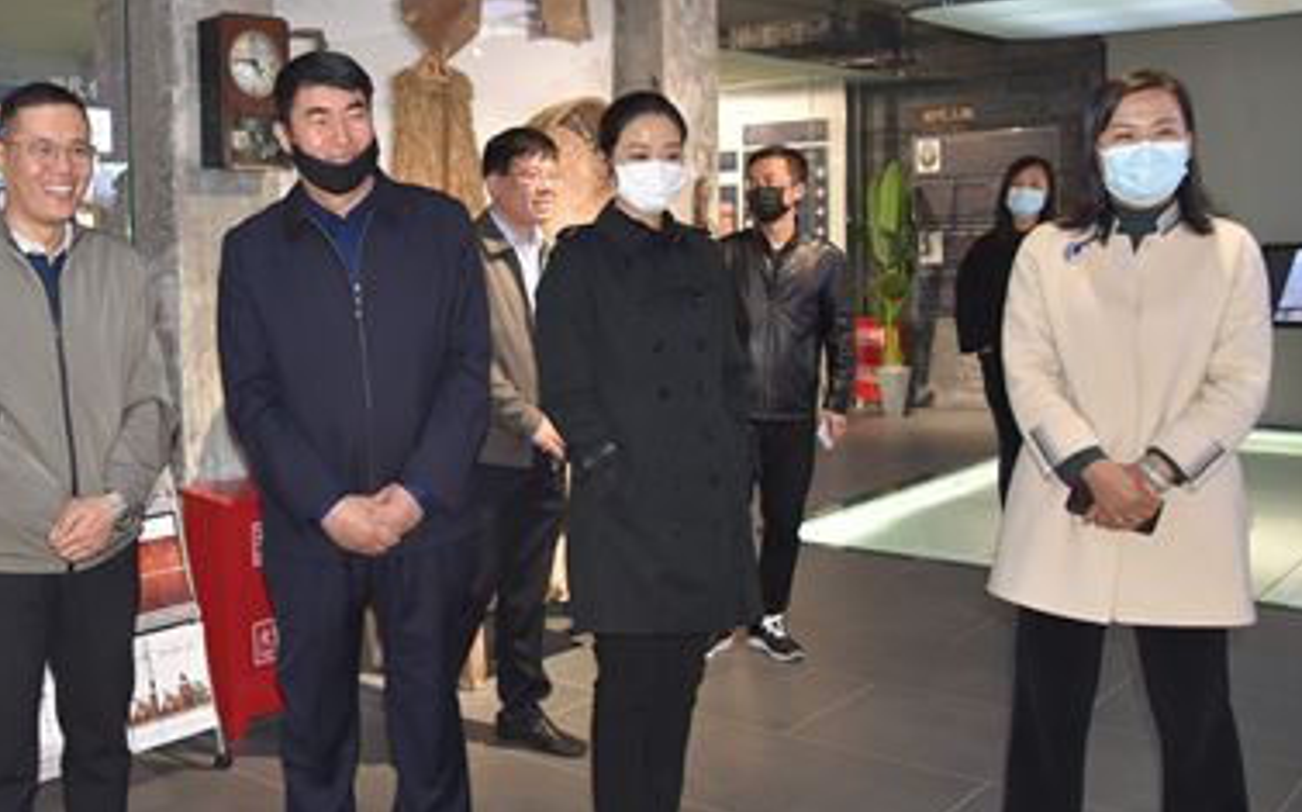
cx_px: 335
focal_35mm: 39
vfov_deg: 32.6
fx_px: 1383
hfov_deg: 48.6
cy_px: 327
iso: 800
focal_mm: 24
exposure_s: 1/60
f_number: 4
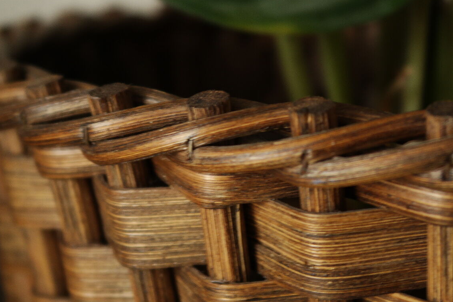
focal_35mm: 105
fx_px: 1321
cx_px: 240
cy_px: 144
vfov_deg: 13.0
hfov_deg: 19.5
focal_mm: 45
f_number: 5.6
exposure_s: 1/30
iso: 400
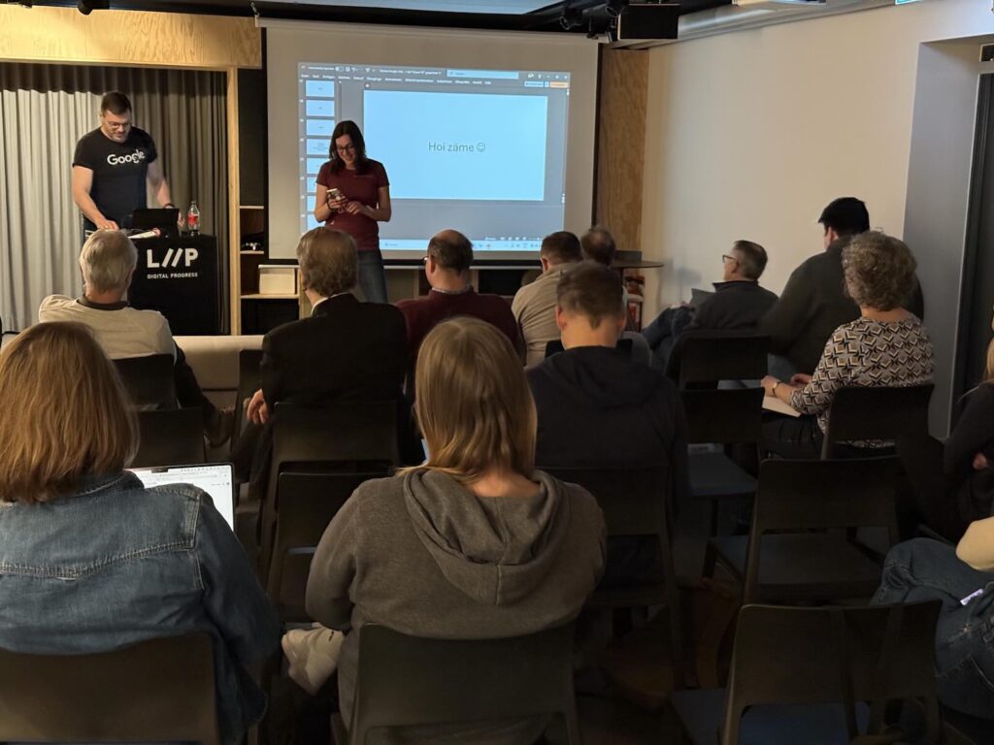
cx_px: 497
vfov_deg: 30.3
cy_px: 372
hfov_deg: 39.7
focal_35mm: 48
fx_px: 1378
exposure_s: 1/30
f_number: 1.78
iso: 640
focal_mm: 6.76
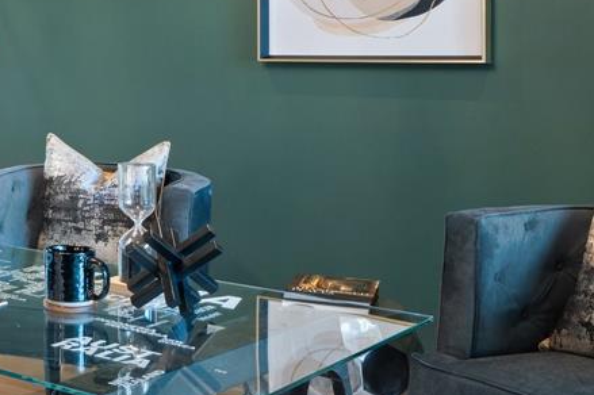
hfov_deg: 28.6
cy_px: 53
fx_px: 1039
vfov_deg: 21.1
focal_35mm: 63
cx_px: -76
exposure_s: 1
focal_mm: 18
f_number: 10
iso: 320
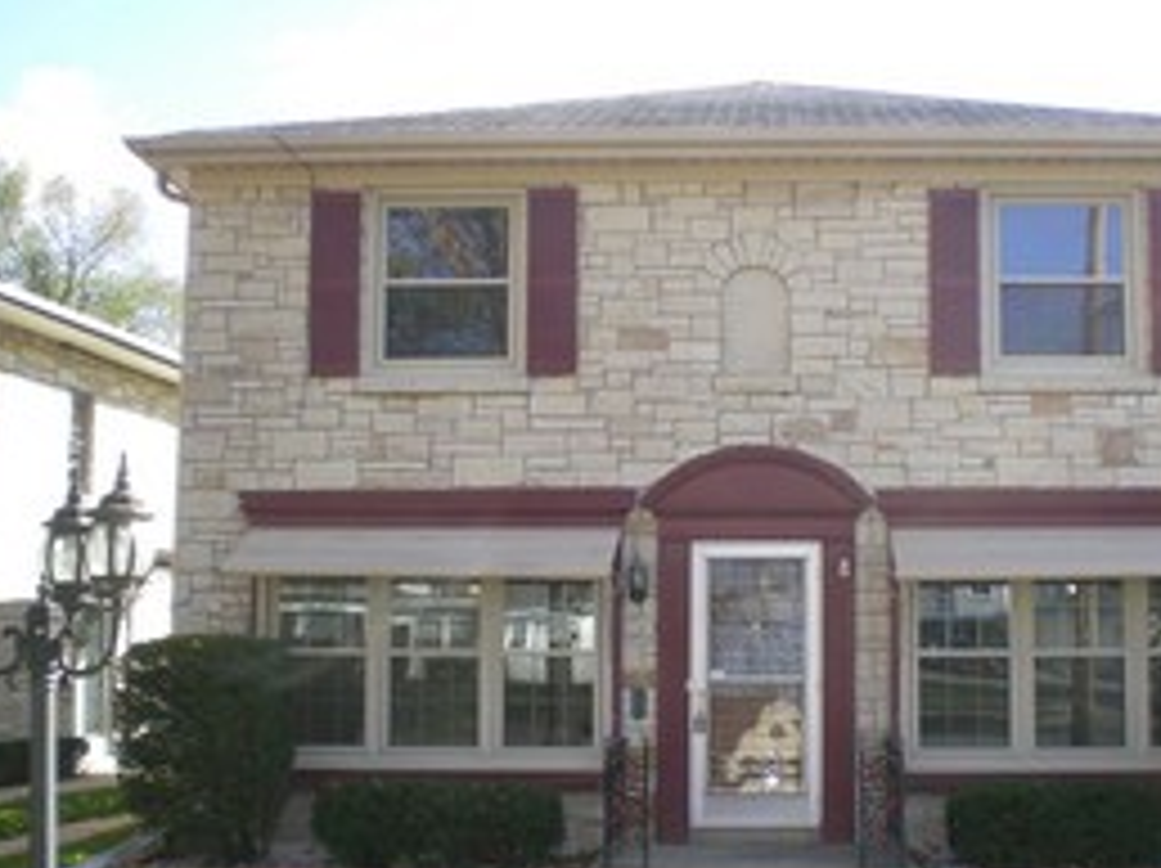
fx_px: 1709
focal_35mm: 51
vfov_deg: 28.5
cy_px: 504
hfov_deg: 37.3
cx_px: 729
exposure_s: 1/266
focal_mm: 6.3
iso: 77
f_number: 3.1
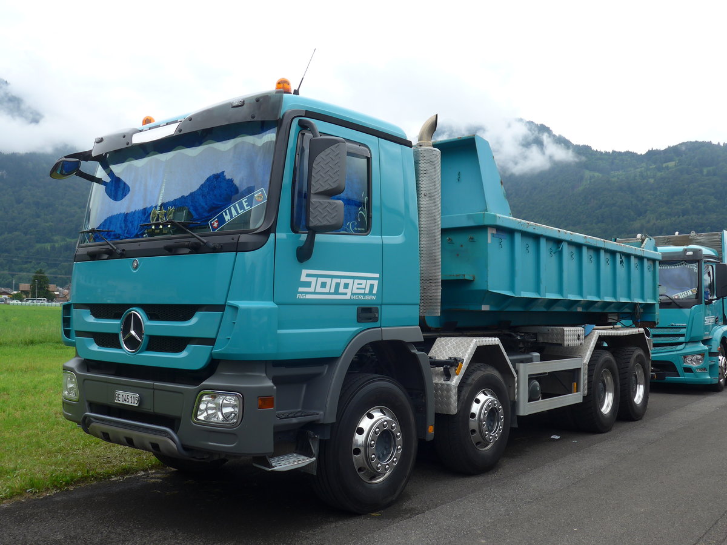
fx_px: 714
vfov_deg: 41.8
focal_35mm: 34
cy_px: 272
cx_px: 364
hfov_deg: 54.0
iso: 80
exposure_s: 1/500
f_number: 2.8
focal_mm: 7
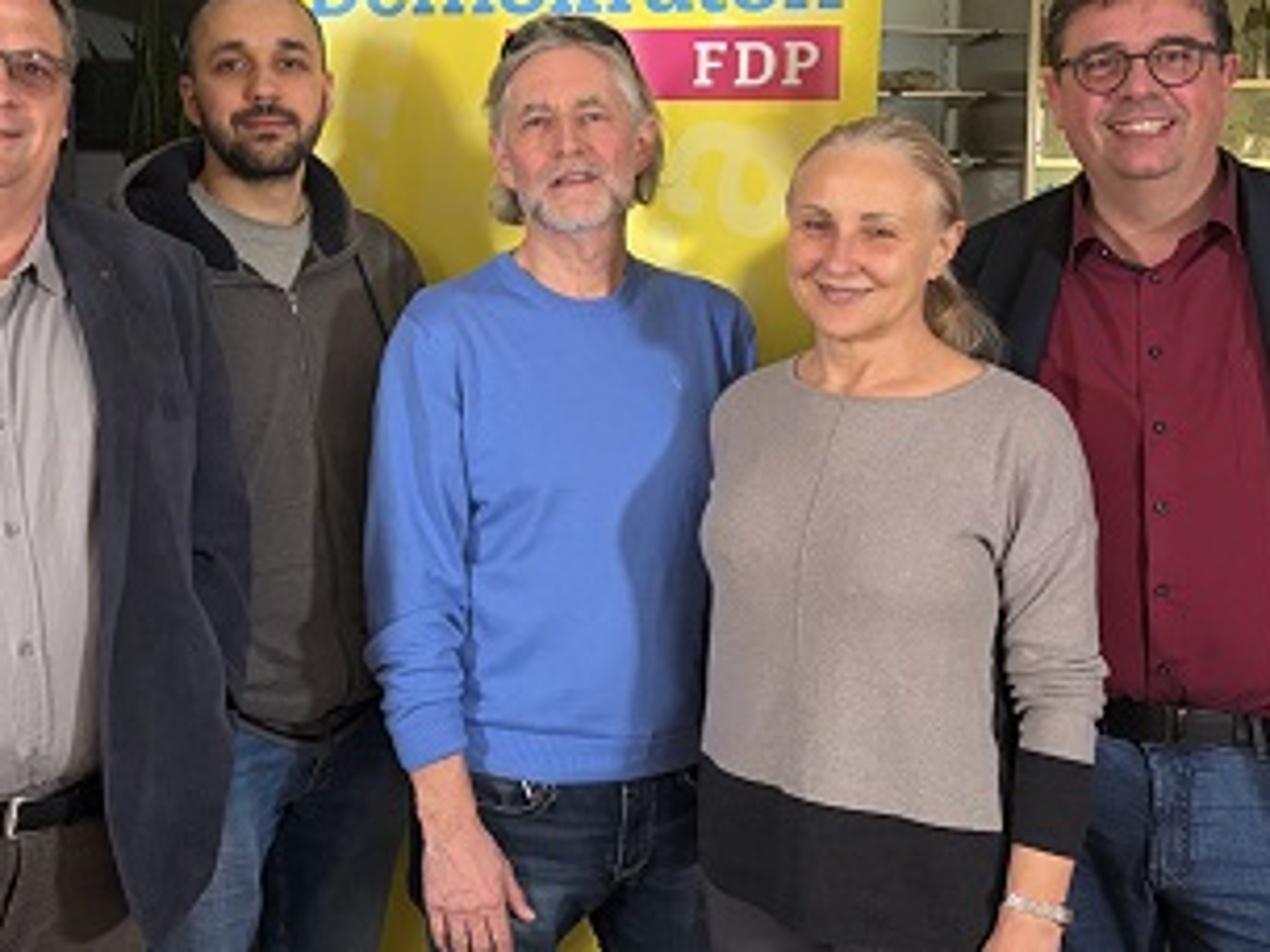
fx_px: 1798
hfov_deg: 38.4
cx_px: 414
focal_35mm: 49
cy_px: 282
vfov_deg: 29.4
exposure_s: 1/50
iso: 400
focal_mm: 5.96
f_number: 1.6
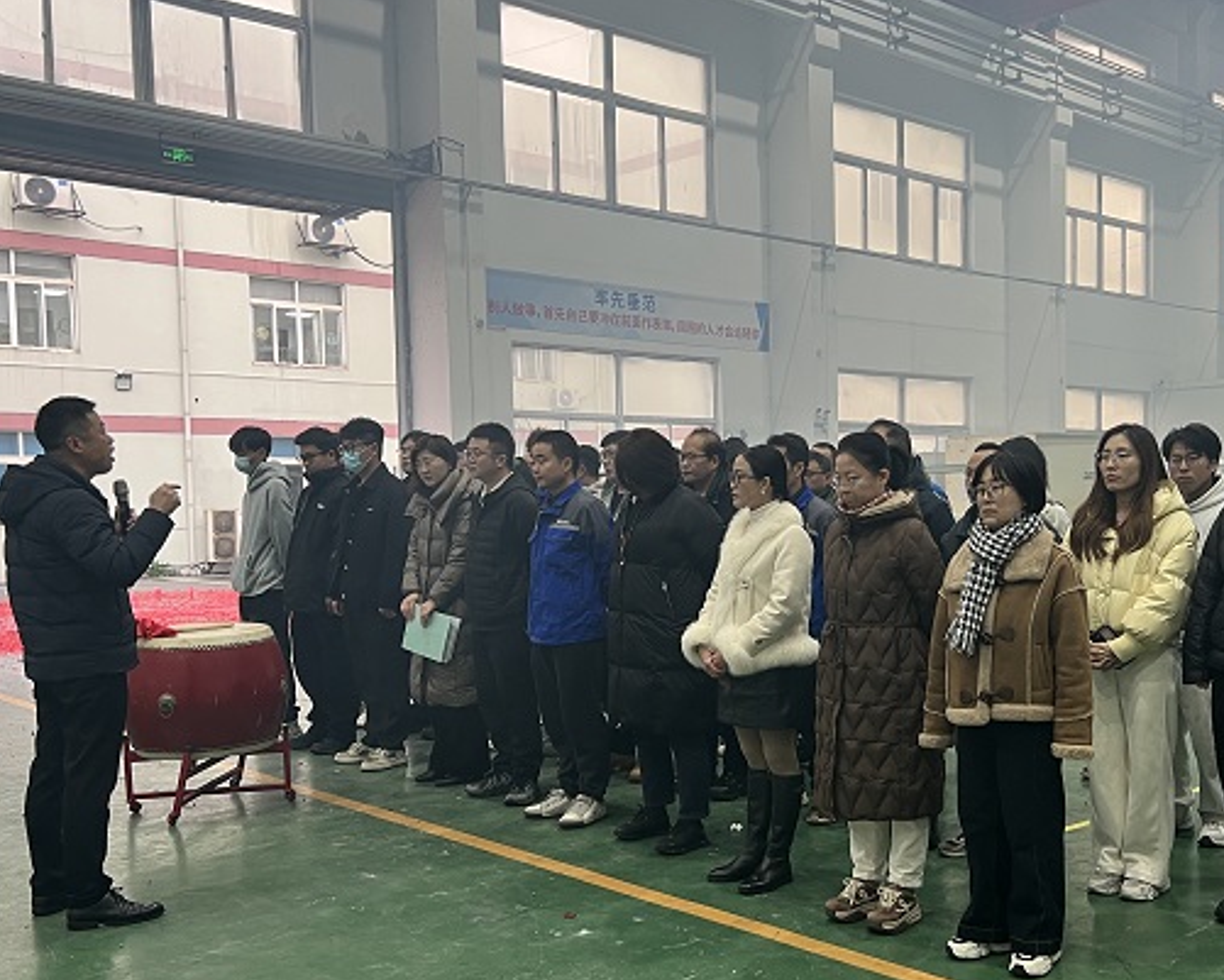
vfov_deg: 39.0
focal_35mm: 38
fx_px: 1377
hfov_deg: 47.3
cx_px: 796
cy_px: 594
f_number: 1.5
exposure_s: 1/50
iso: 64
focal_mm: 5.7
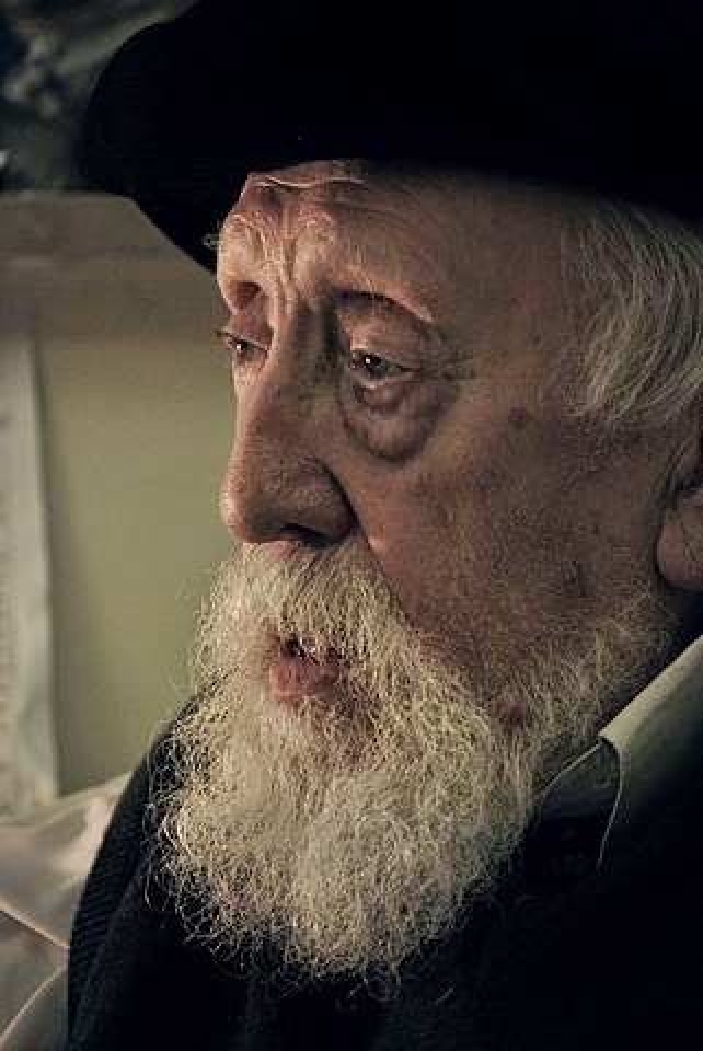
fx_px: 5085
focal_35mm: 174
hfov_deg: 7.9
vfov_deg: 11.8
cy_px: 526
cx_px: 352
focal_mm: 116
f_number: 4.8
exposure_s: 1/40
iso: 400
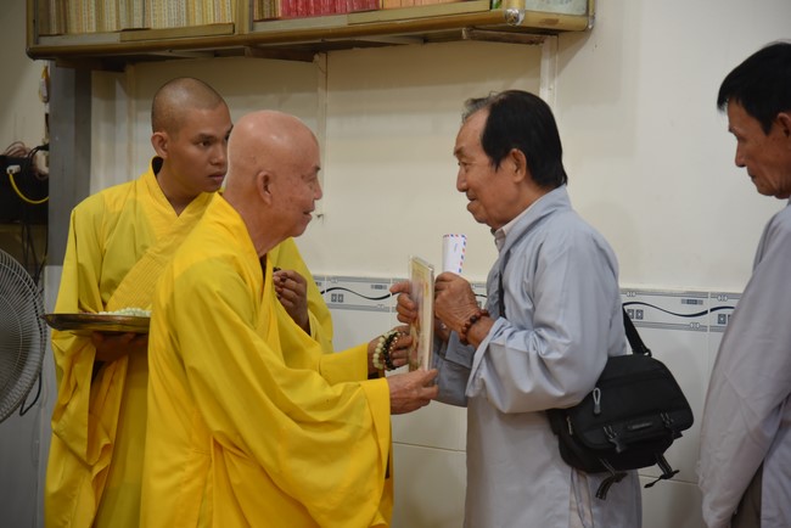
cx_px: 396
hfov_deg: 19.4
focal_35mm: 105
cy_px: 264
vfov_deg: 13.1
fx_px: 2308
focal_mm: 105
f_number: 4
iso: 1000
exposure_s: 1/125
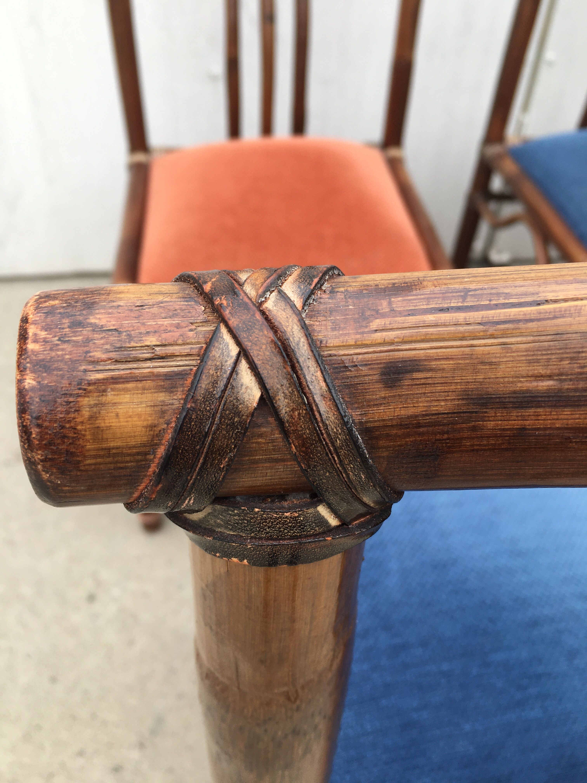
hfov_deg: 48.2
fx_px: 656
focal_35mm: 29
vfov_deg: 61.7
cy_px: 392
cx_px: 294
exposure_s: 1/229
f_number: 2.2
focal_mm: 4.15
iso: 25
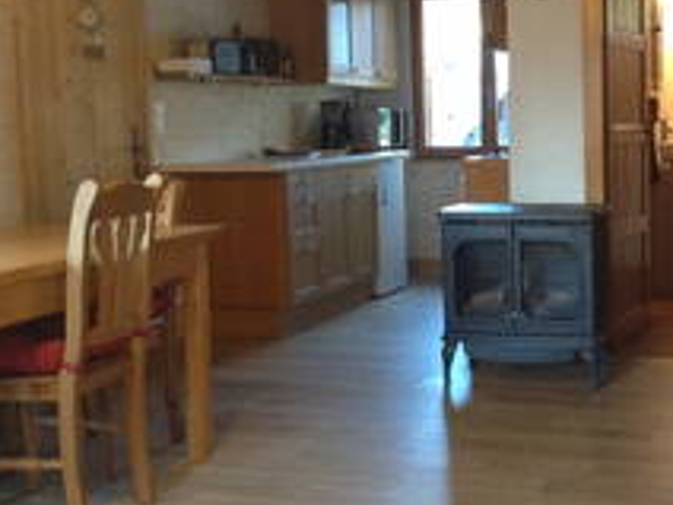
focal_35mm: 56
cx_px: 486
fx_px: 1089
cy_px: 206
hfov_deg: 33.8
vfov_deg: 26.1
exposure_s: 1/25
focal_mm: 3.3
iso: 250
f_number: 2.4
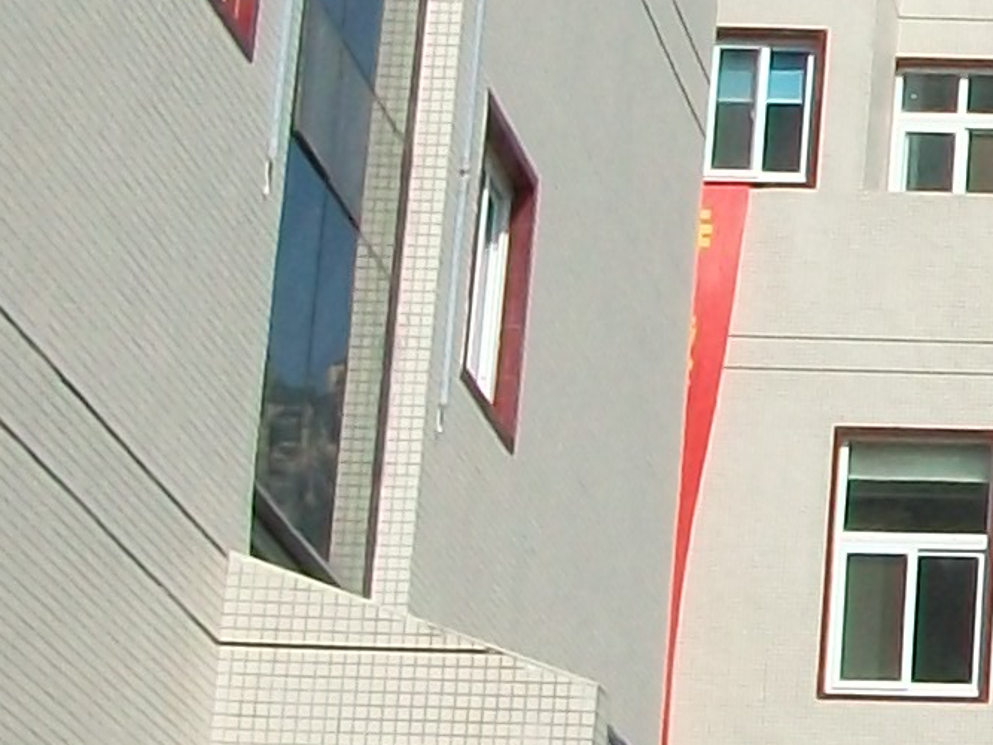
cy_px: 177
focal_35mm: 177
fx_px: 5077
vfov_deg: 8.4
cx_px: 2242
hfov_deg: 10.0
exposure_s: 1/500
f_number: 5.5
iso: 80
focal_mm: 5.7
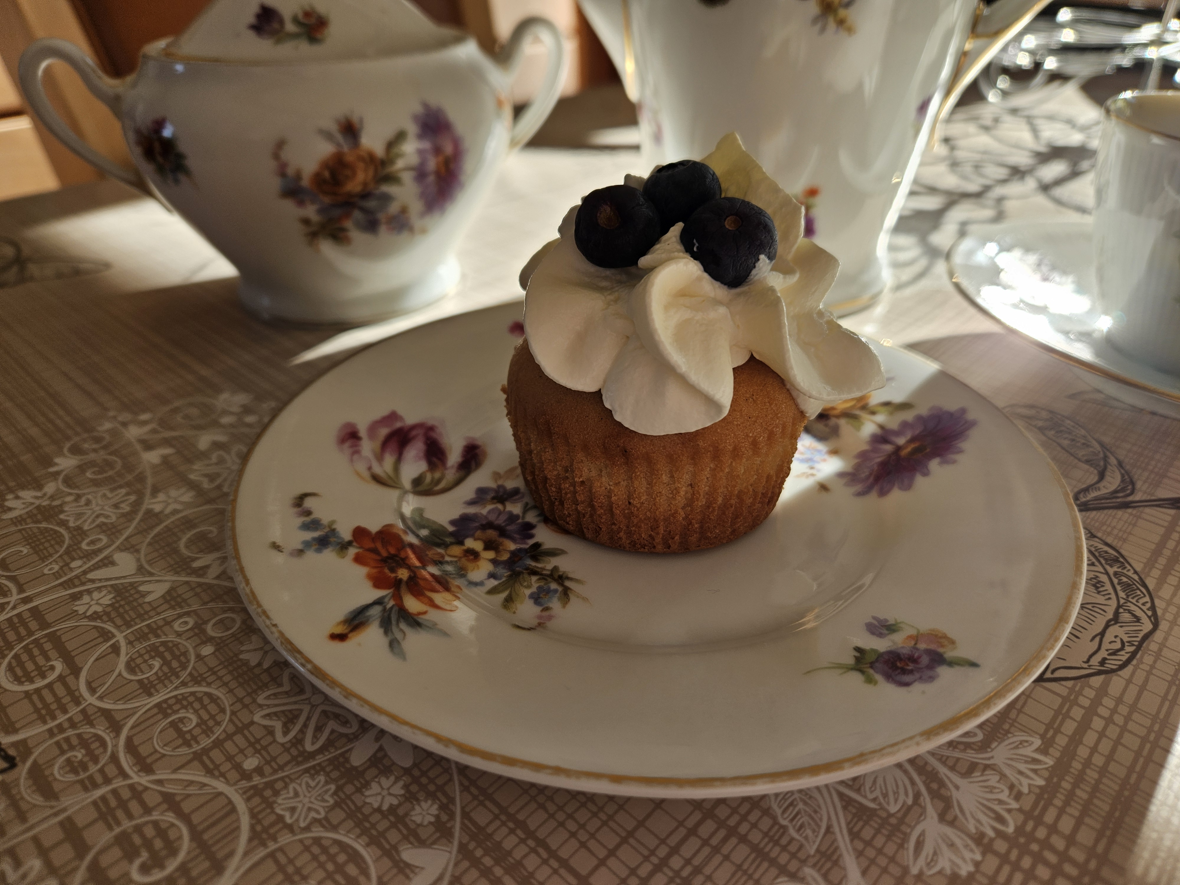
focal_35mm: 23
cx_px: 590
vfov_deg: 58.9
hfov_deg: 73.9
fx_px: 784
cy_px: 442
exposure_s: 1/235
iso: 25
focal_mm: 5.4
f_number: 1.8
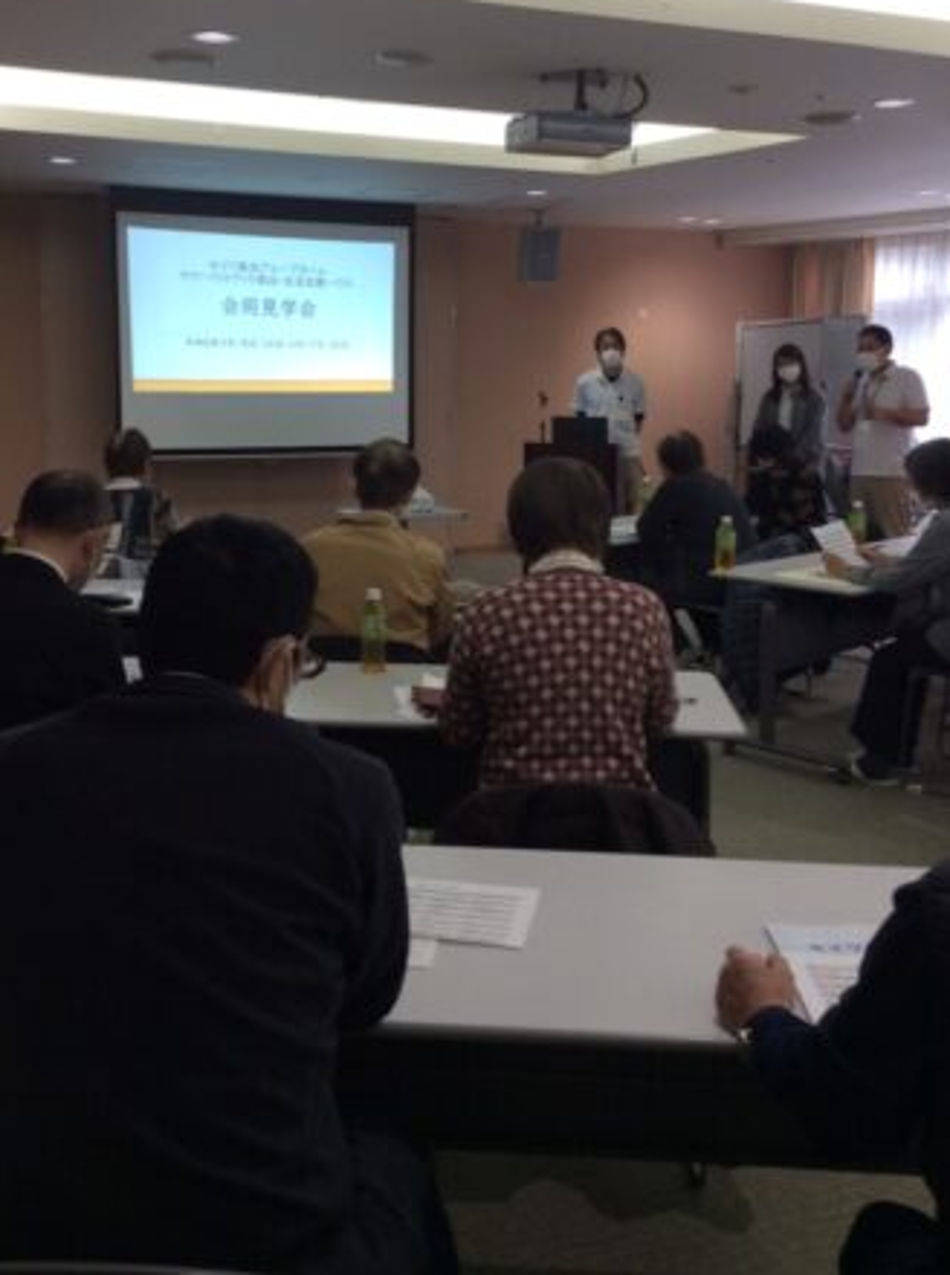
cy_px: 501
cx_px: 434
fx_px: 1433
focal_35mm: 39
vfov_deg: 47.6
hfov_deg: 36.7
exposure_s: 1/40
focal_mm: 3.3
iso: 40
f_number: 2.4
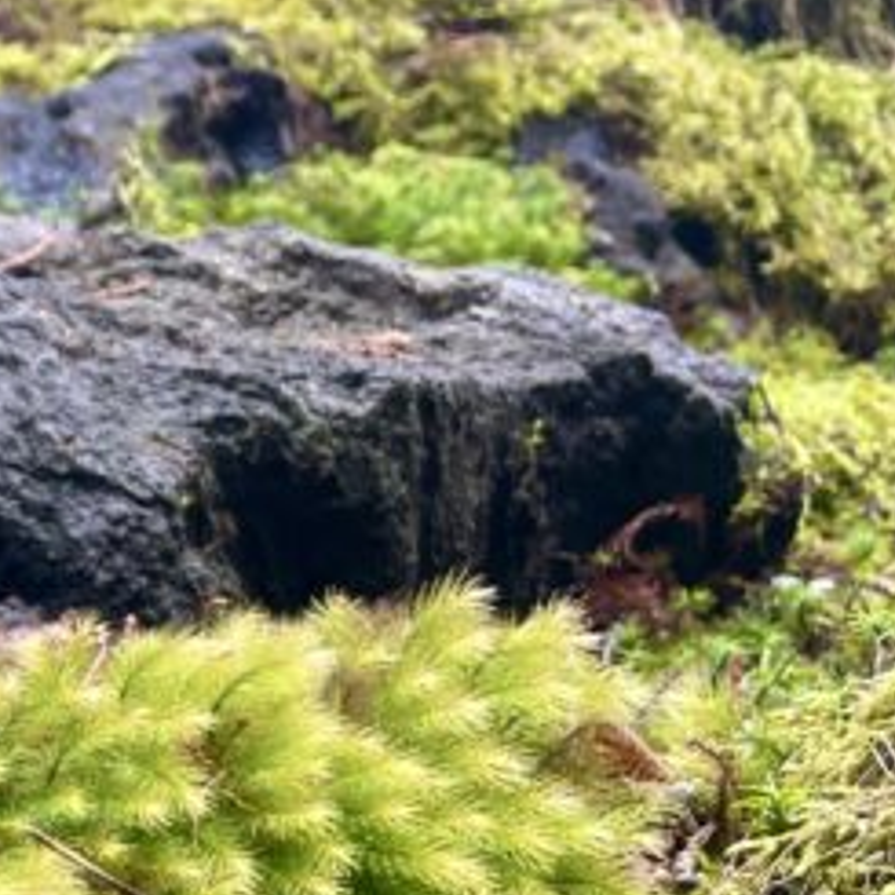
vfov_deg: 18.0
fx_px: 2808
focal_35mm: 96
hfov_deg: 15.7
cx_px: -661
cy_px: 669
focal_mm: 4.2
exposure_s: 1/121
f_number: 1.6
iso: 64
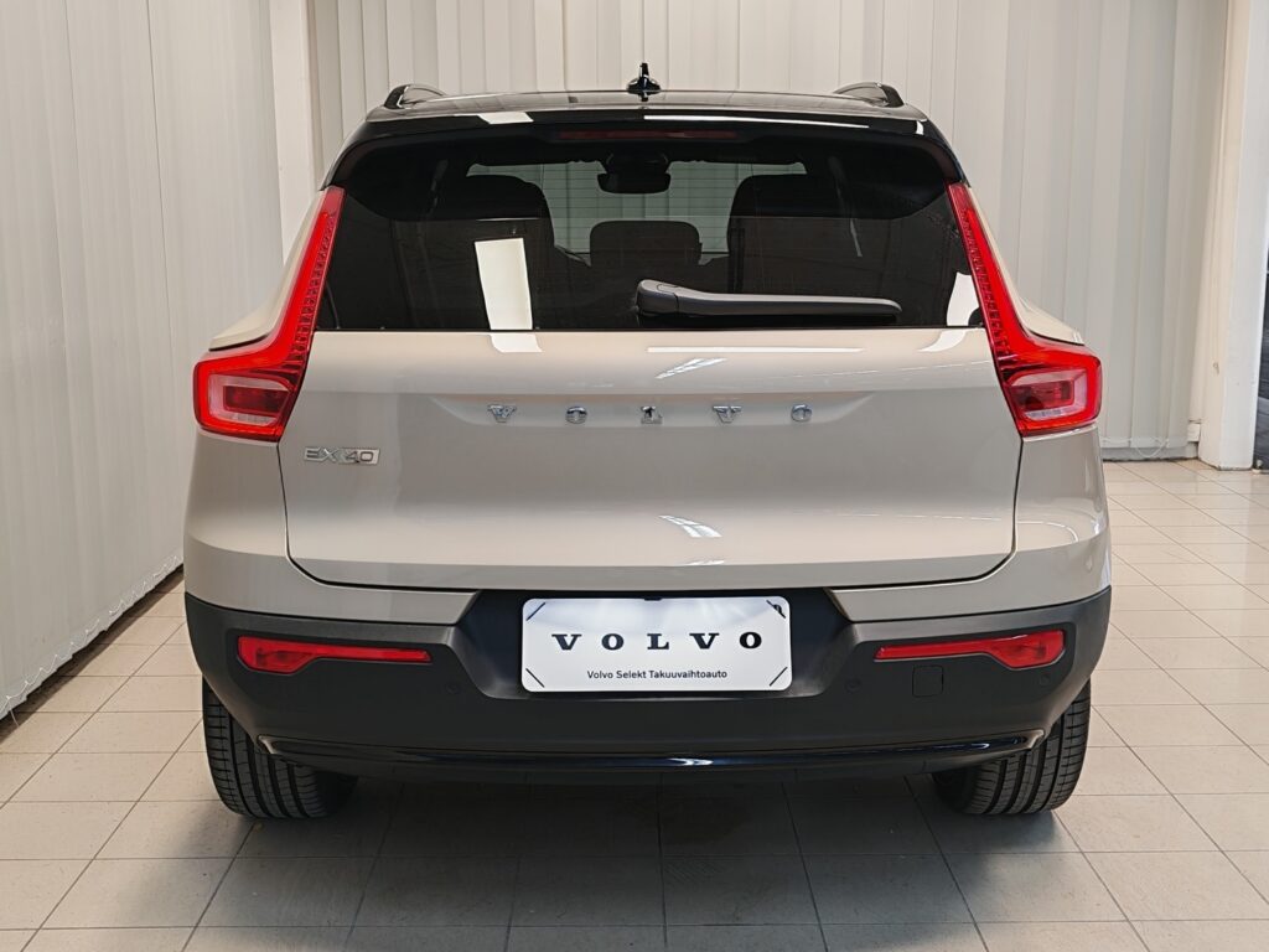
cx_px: 634
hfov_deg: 46.8
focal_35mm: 40
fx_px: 1466
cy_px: 476
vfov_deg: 36.0
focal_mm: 5.4
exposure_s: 1/50
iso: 50
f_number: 1.6
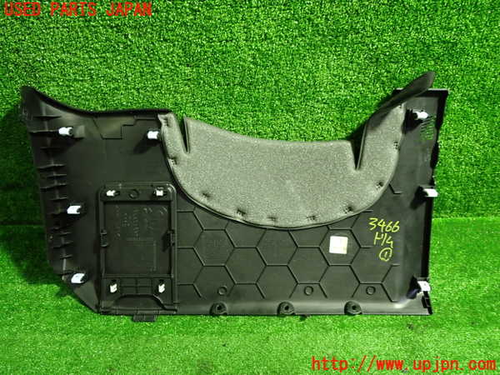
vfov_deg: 46.8
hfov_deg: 60.0
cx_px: 250
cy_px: 188
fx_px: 433
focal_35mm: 30
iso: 500
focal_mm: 5.4
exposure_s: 1/30
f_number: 2.3
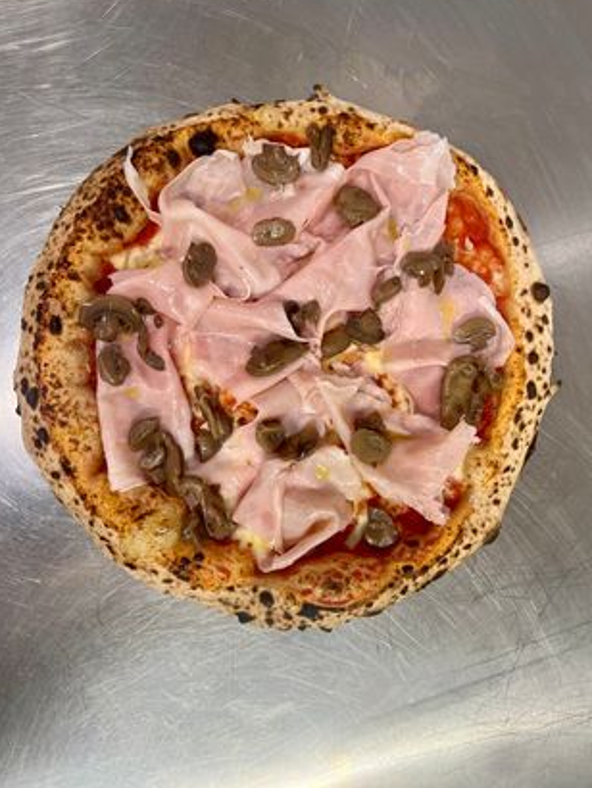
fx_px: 615
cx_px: 300
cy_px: 382
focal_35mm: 27
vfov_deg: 65.3
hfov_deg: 51.4
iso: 80
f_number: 1.5
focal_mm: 5.7
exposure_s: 1/100
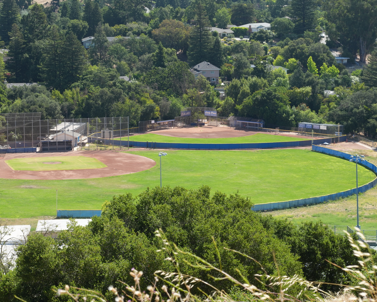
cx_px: 147
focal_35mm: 122
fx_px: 1361
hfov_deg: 15.8
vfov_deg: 12.6
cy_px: 121
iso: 250
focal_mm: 90
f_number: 14
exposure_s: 1/100
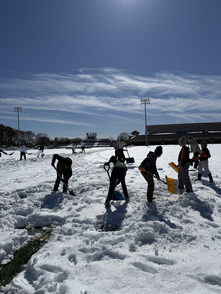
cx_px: 110
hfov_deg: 56.8
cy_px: 147
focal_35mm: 24
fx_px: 204
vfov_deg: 71.6
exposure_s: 1/22727
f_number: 1.78
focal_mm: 6.76
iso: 64
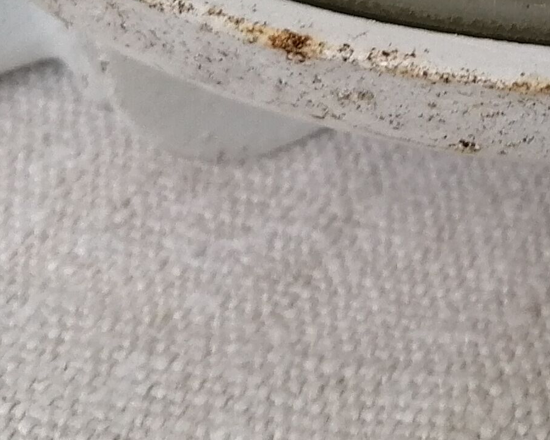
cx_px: 789
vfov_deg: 12.0
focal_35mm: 117
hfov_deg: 15.3
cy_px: -391
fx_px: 1905
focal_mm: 4.75
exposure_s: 1/30
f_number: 1.8
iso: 160
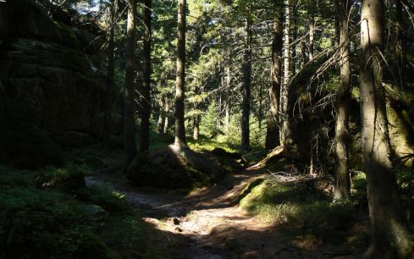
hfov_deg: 50.4
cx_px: 207
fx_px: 440
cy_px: 102
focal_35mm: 39
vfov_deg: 32.7
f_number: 4
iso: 80
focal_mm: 6
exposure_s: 1/80
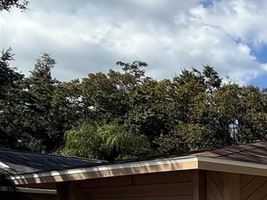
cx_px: 543
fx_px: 440
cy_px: 242
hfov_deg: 18.9
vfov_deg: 23.4
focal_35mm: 57
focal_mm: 2.22
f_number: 2.2
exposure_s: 1/1848
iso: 50
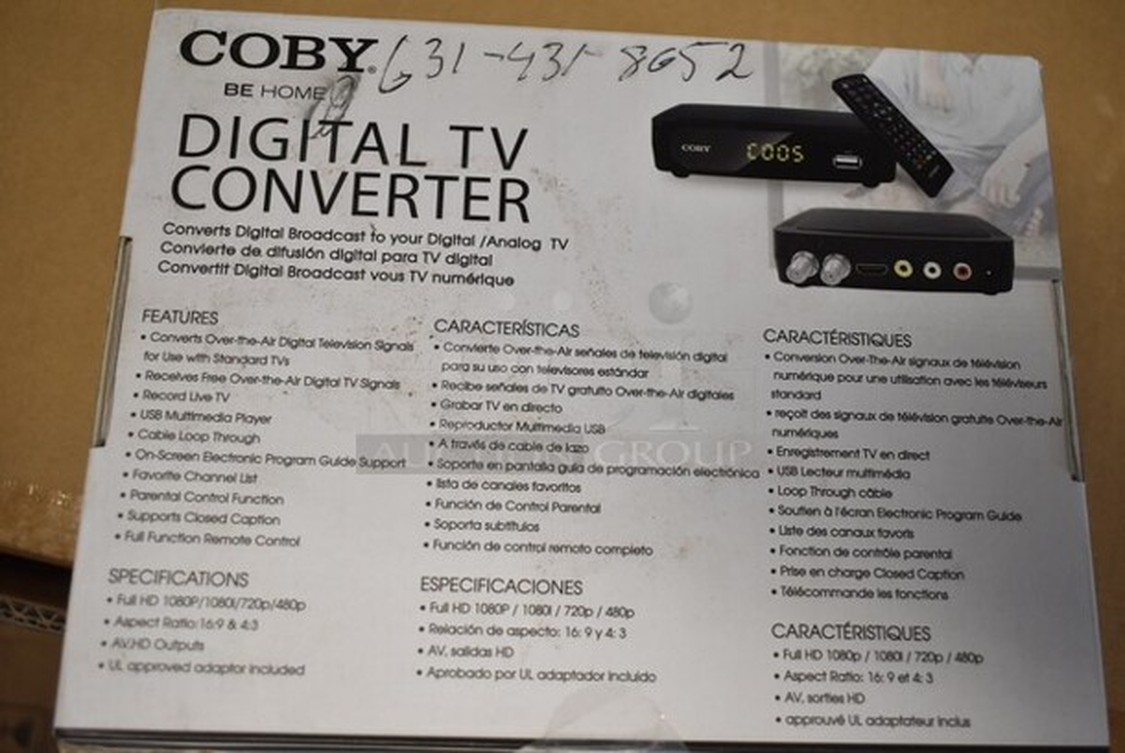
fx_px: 1079
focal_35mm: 34
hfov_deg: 55.1
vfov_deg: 38.4
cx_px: 562
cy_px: 376
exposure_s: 1/125
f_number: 3.8
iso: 800
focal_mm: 23
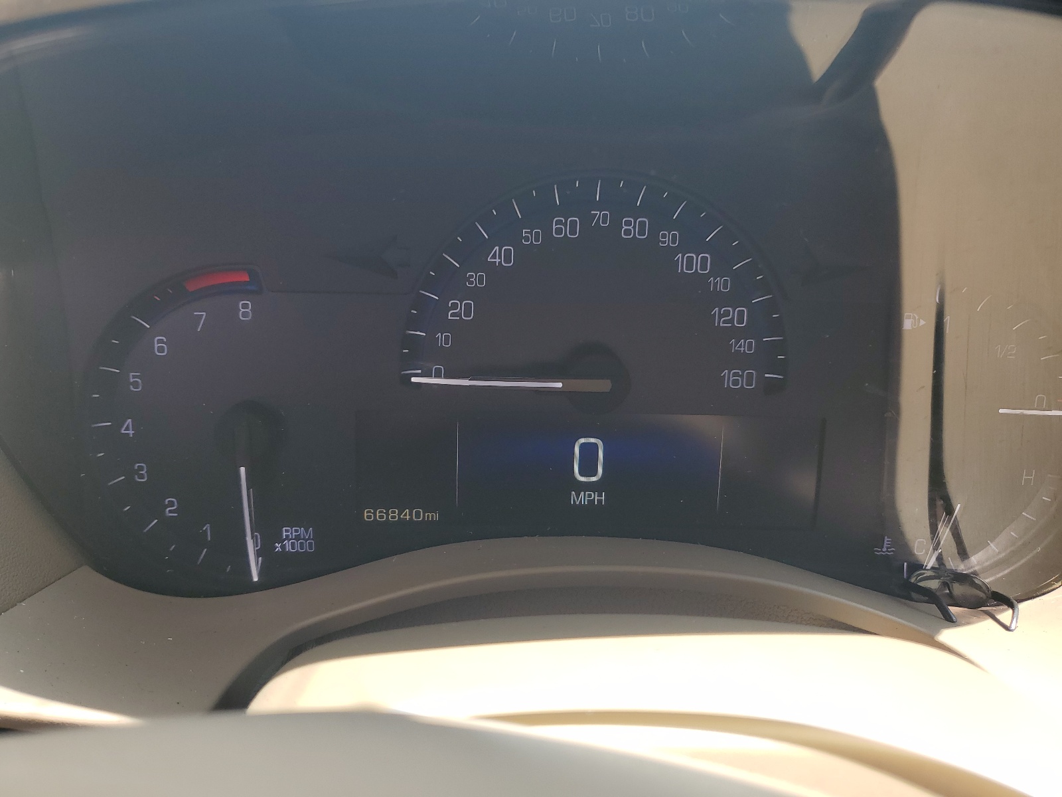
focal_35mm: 26
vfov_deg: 53.1
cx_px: 531
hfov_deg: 67.3
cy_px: 398
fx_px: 798
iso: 50
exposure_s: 1/345
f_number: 1.5
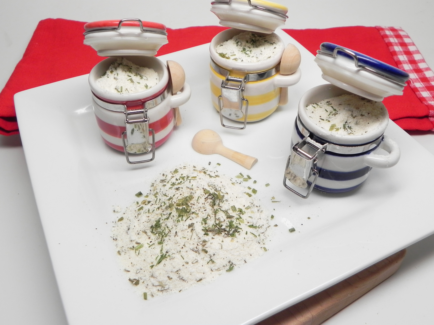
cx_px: 217
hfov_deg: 55.4
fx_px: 414
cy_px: 162
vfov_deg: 42.9
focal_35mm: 33
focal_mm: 5.9
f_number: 3.2
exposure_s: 1/58.8
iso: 160
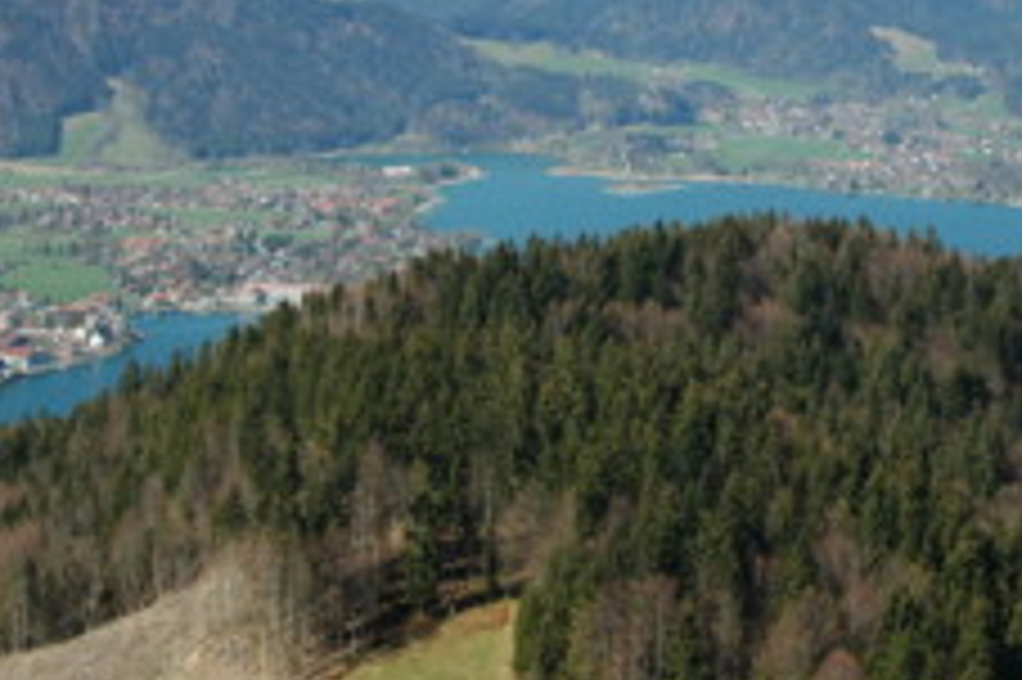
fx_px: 2099
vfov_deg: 18.2
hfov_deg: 27.3
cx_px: 432
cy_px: 117
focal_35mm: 74
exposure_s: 1/200
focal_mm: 28
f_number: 11
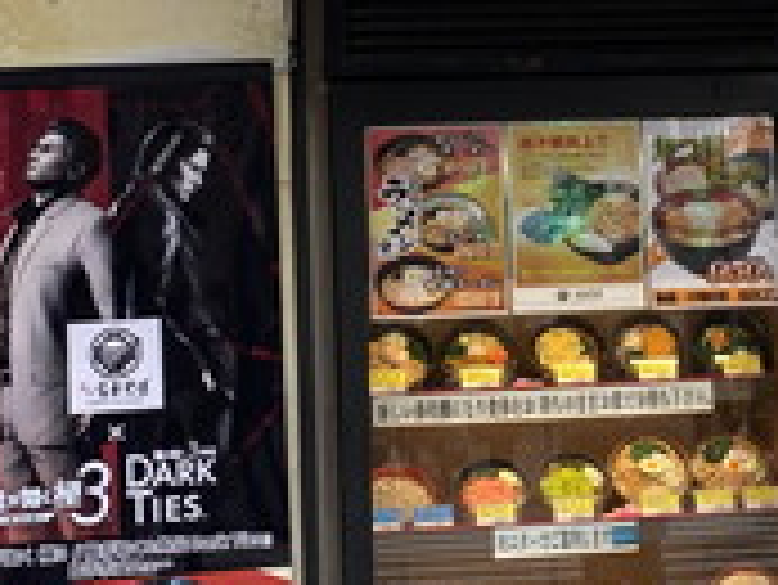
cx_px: 594
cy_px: 144
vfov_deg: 15.3
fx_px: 2159
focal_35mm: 96
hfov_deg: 20.3
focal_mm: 4.25
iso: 32
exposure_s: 1/242
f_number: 1.8
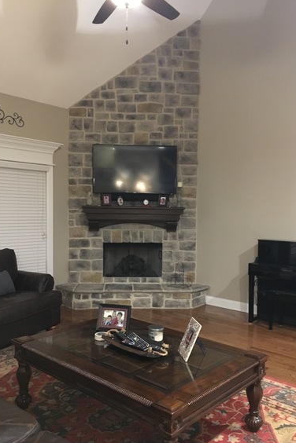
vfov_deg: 60.3
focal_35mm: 31
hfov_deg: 42.3
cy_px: 226
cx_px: 148
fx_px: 382
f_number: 2.2
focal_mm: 4.15
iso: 500
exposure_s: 1/15
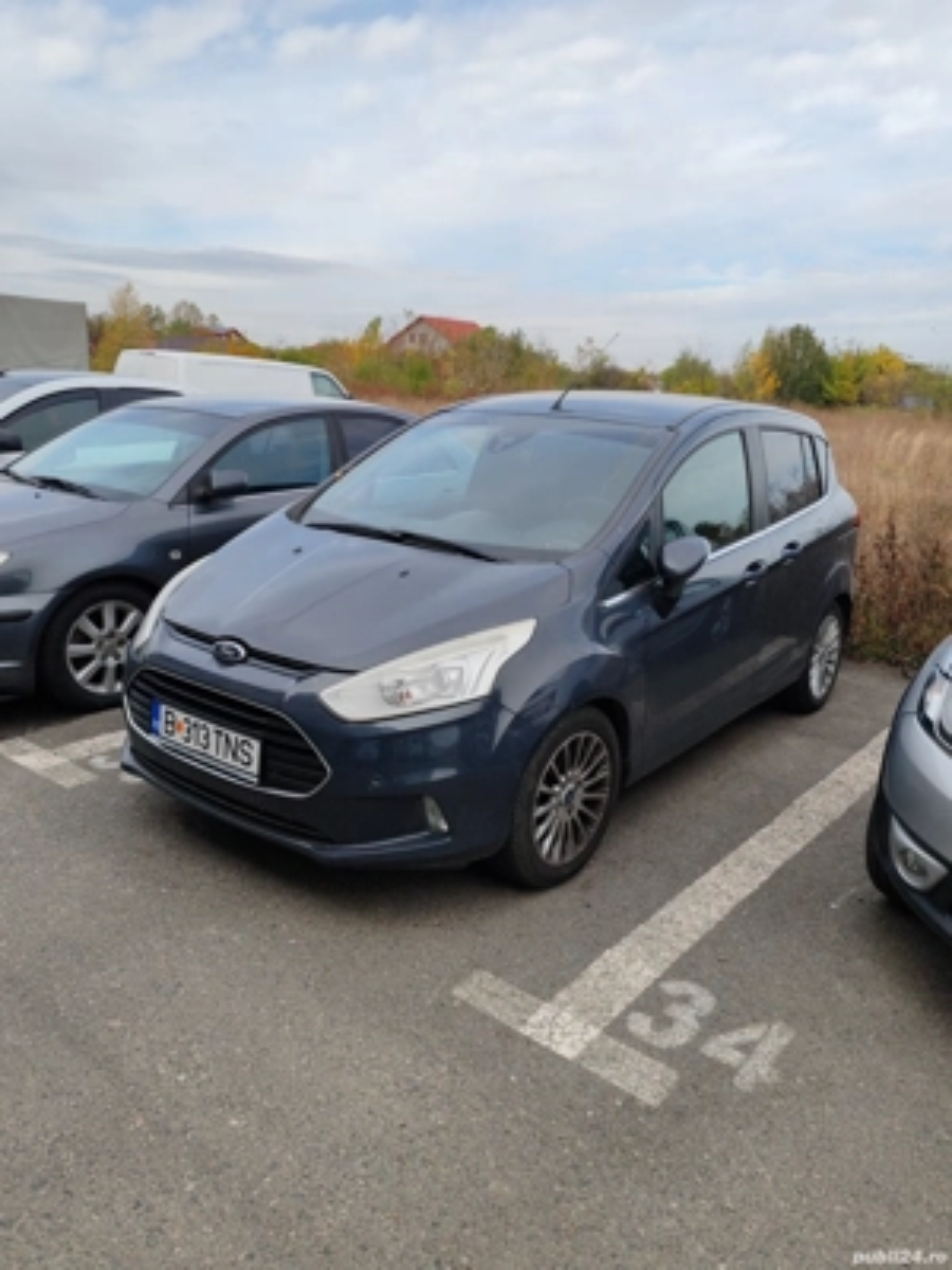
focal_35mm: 27
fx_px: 990
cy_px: 635
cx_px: 476
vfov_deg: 65.3
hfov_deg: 51.4
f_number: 1.9
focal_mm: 6.12
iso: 50
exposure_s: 1/460
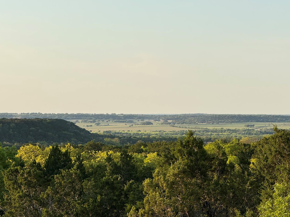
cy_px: 123
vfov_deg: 10.2
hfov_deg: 13.6
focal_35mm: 145
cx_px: 156
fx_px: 1215
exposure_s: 1/687
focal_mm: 15.66
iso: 64
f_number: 2.8
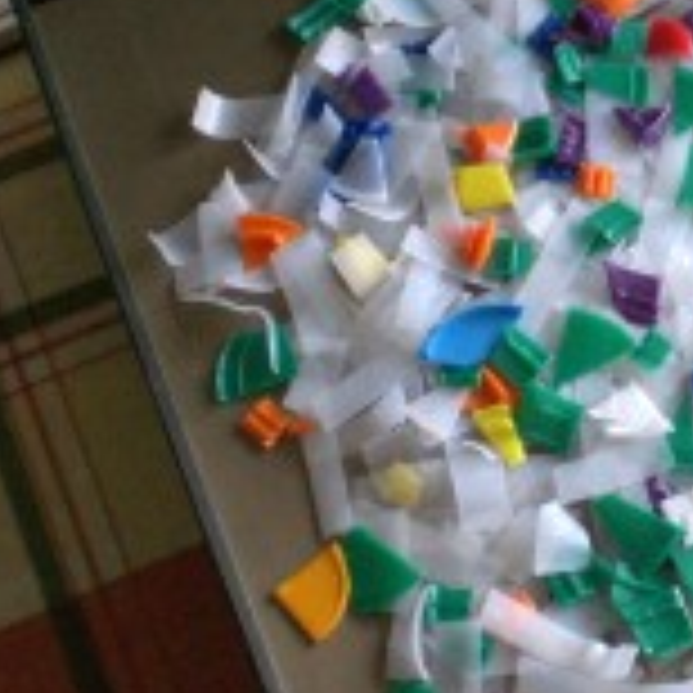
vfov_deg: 21.1
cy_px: 274
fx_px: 1857
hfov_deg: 20.2
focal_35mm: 82
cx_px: 747
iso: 400
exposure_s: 1/125
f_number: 3.1
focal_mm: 6.3
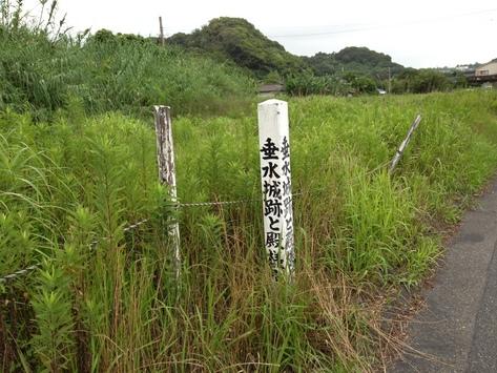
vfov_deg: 43.0
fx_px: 474
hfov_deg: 55.3
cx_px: 248
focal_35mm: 33
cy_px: 186
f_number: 2.4
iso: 64
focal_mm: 4.13
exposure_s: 1/195
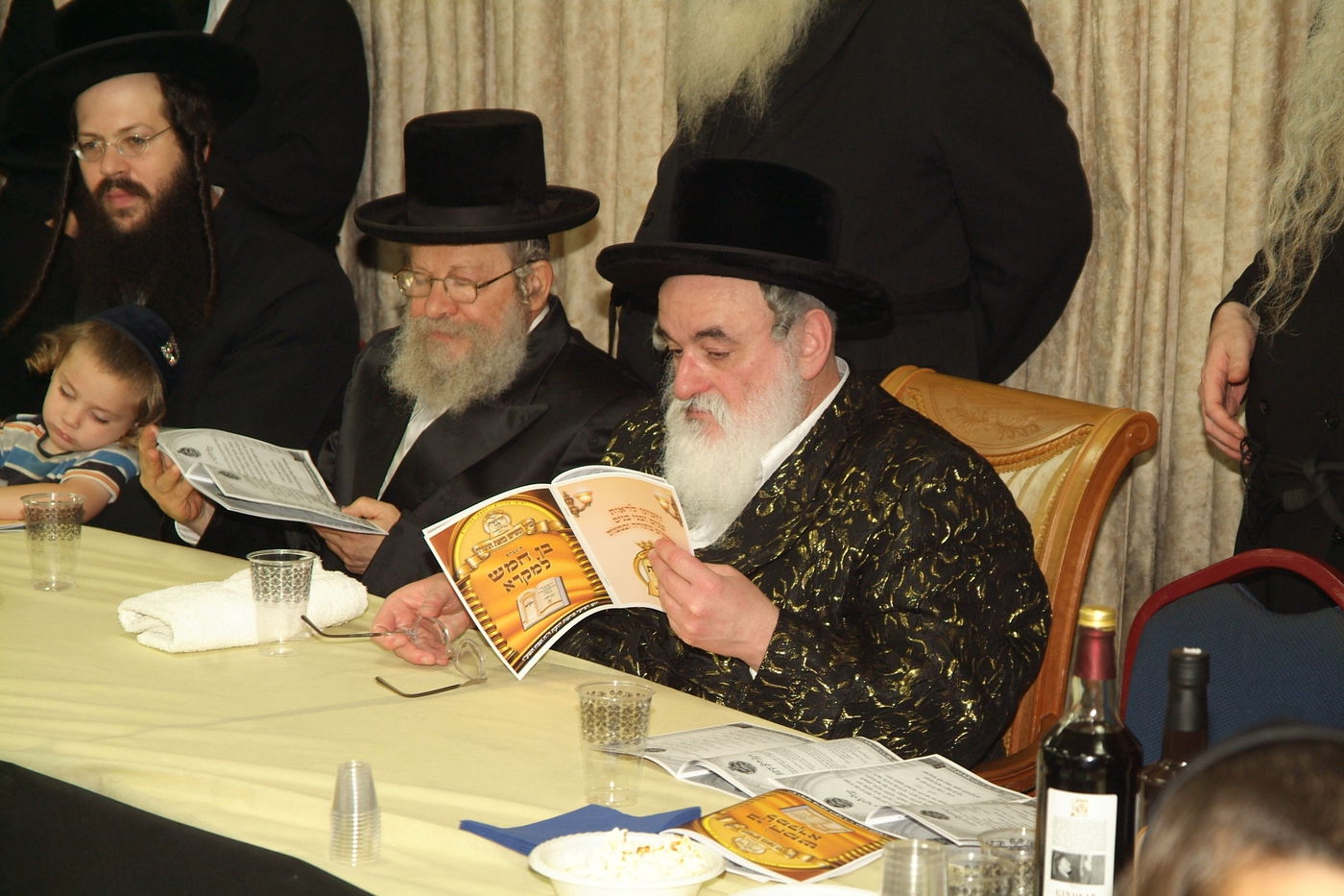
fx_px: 3919
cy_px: 448
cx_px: 672
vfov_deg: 13.0
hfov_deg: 19.5
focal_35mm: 105
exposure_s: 1/60
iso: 800
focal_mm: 70
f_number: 5.6
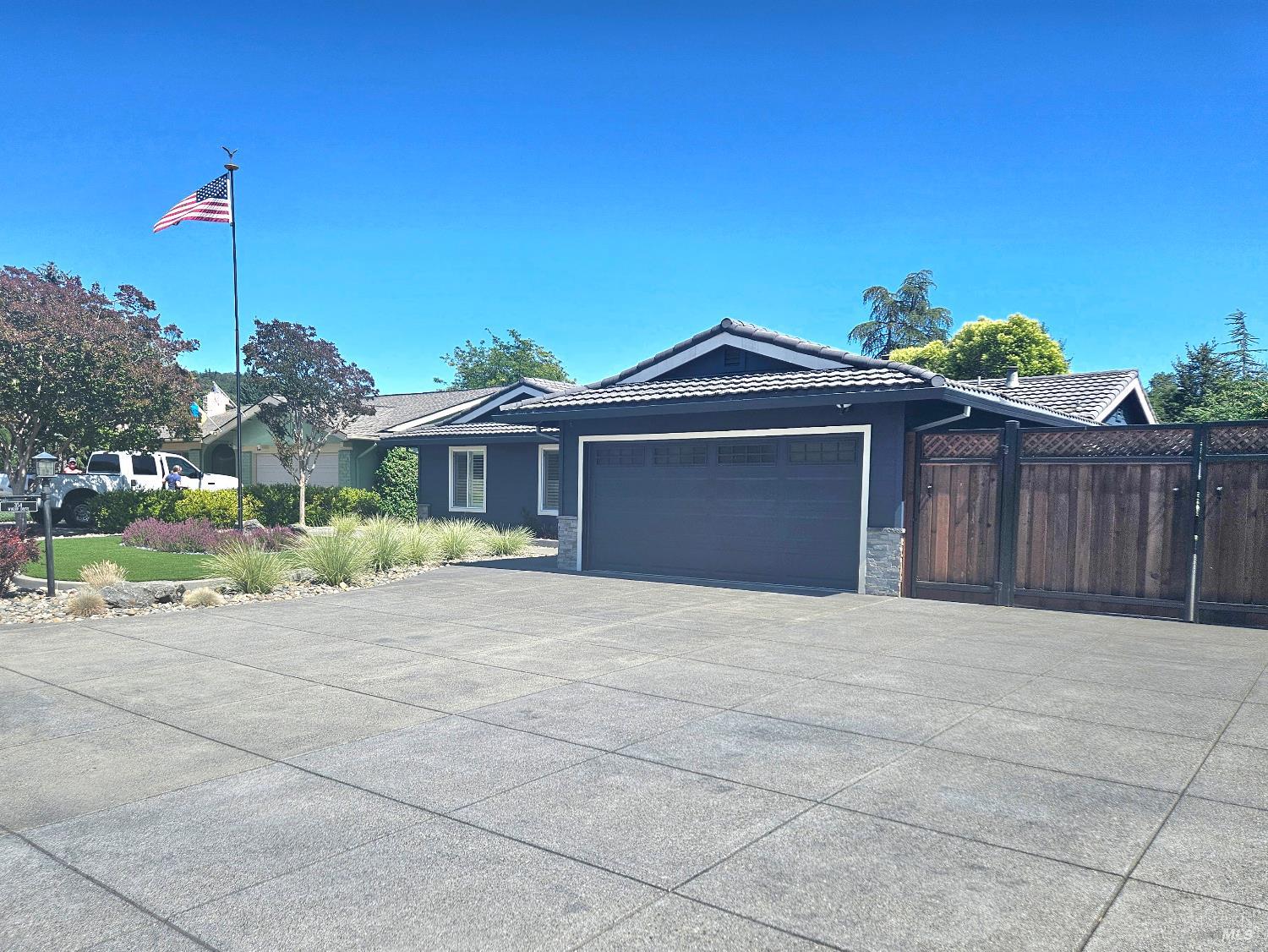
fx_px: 843
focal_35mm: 23
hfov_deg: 73.9
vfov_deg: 58.9
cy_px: 476
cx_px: 634
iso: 25
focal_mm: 5.4
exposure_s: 1/2500
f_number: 1.8
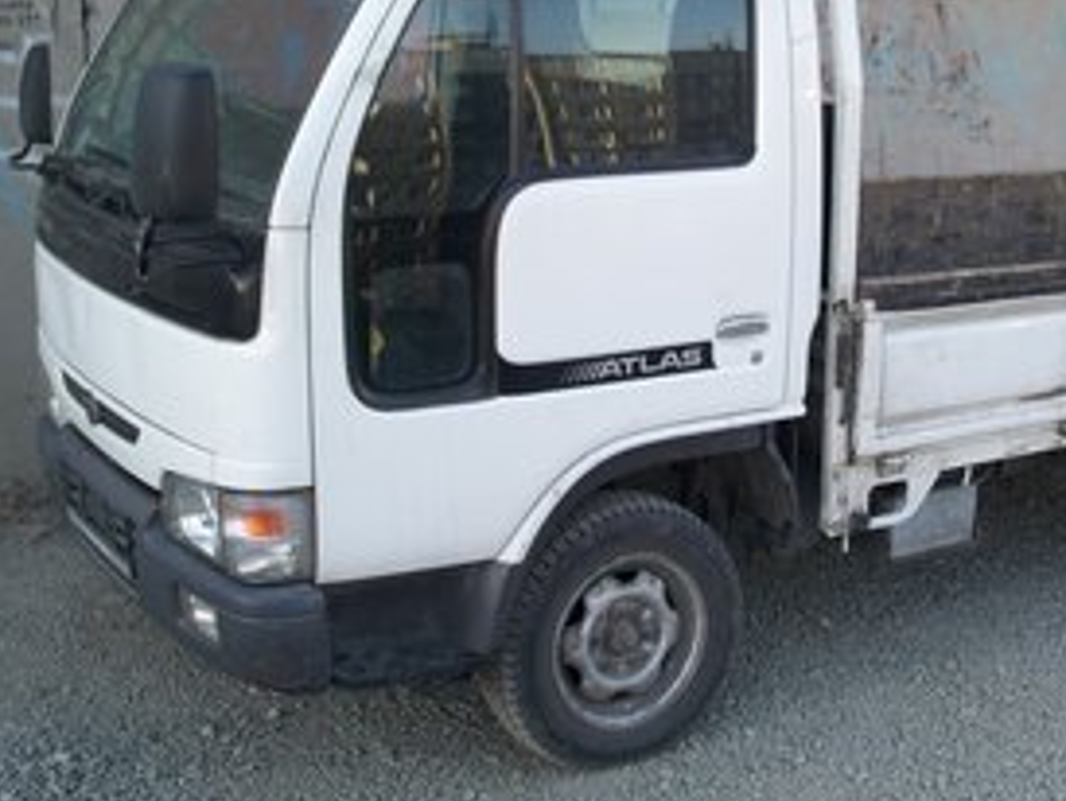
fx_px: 1664
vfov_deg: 27.0
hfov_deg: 35.1
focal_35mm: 54
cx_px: 739
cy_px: 323
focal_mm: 7.9
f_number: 3.4
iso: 64
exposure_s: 1/100
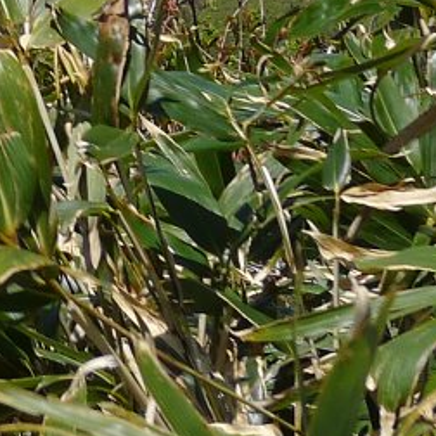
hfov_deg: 6.5
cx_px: -260
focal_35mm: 264
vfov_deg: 6.4
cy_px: -497
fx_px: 3762
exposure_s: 1/1000
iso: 80
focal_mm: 10
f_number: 4
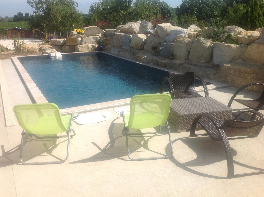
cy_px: 98
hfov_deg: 52.7
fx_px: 267
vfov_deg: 40.6
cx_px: 132
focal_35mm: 35
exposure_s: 1/2747
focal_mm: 4.28
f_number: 2.4
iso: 50
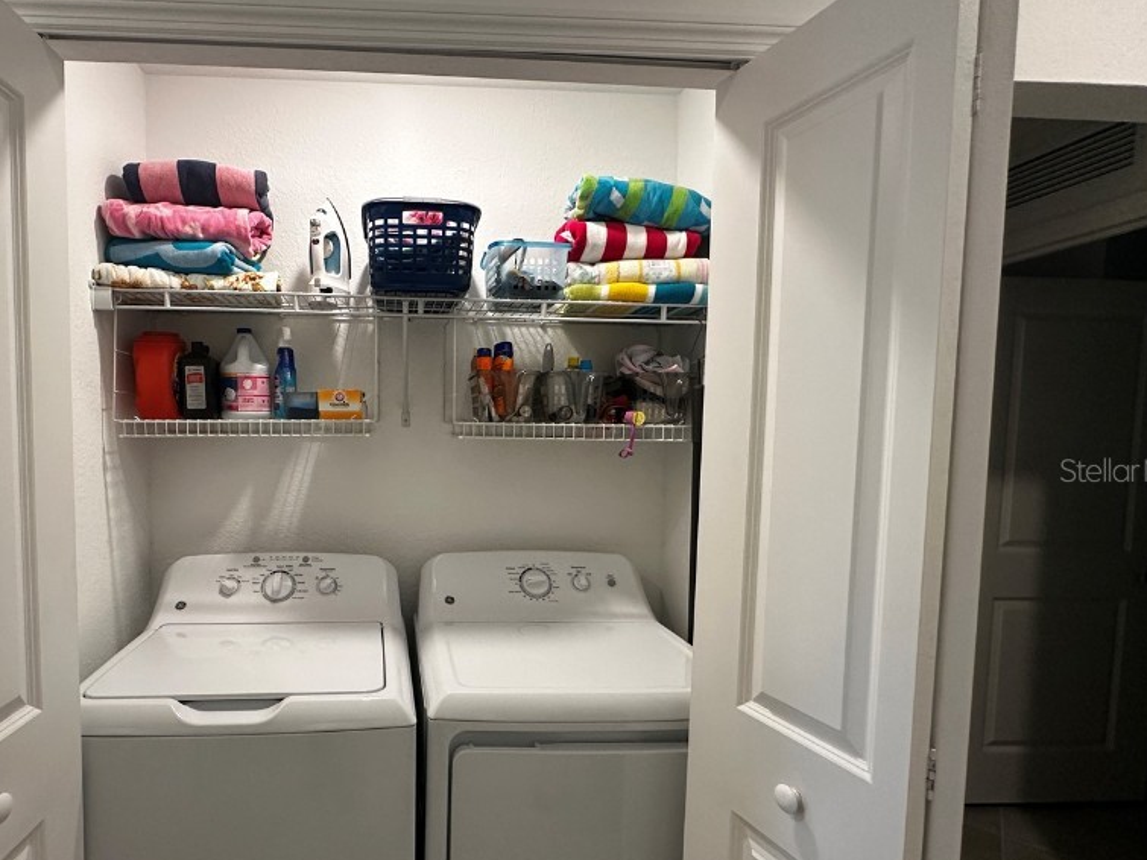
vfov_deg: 68.5
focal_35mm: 19
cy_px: 470
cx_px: 425
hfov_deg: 83.0
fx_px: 629
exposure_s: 1/120
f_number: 2.2
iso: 200
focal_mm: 2.22
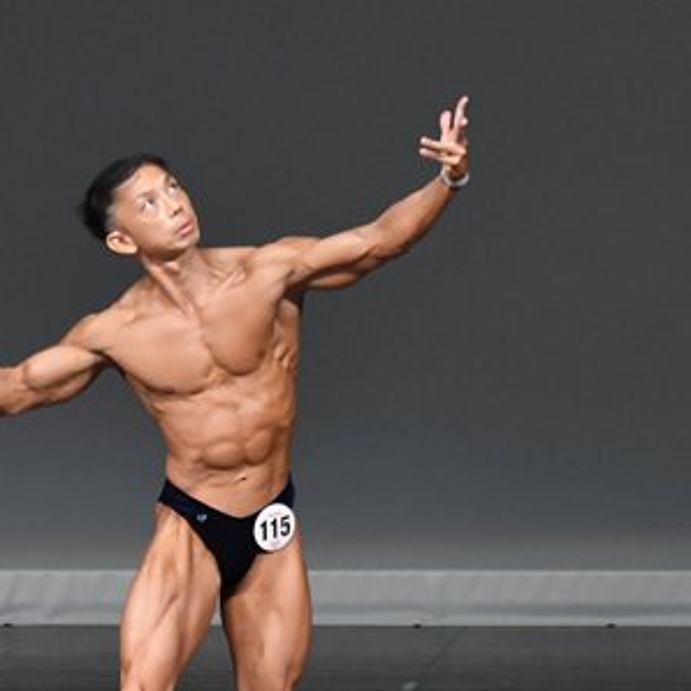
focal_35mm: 630
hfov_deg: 2.8
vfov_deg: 2.8
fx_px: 14228
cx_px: 217
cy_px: 526
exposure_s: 1/400
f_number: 5.6
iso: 4000
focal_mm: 190
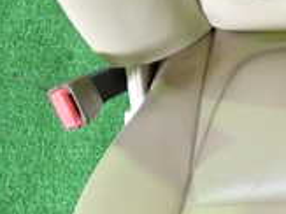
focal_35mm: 92
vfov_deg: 15.8
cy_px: 203
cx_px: 314
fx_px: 760
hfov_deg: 20.3
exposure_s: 1/30
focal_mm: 4.5
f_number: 2
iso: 250
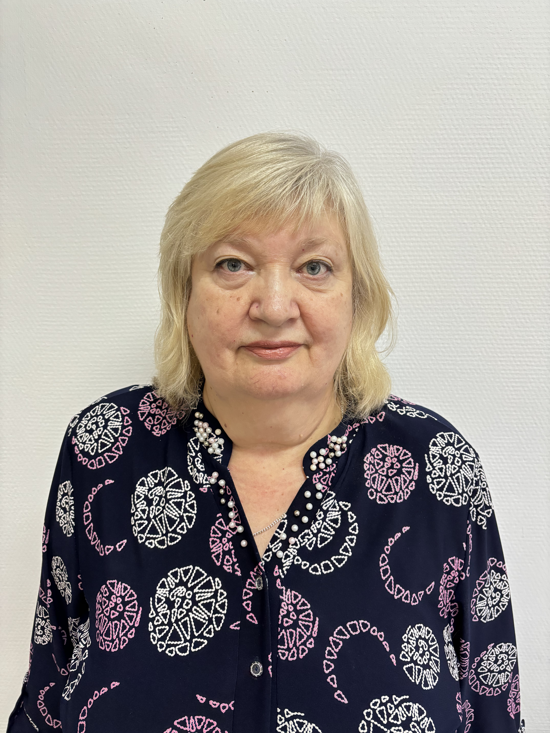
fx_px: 551
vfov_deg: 67.3
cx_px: 275
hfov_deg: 53.1
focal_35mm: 26
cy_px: 366
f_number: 1.6
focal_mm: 5.96
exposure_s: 1/50
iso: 500
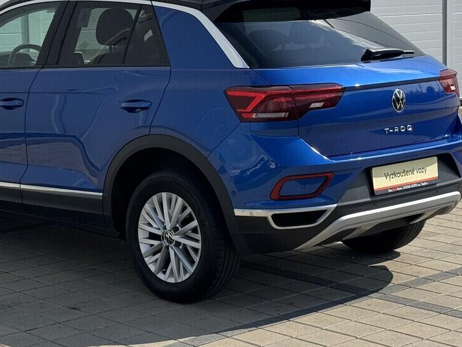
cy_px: 134
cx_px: 169
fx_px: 1254
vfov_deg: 15.7
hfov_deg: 20.8
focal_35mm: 94
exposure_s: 1/4975
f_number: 1.78
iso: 64
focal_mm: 6.76
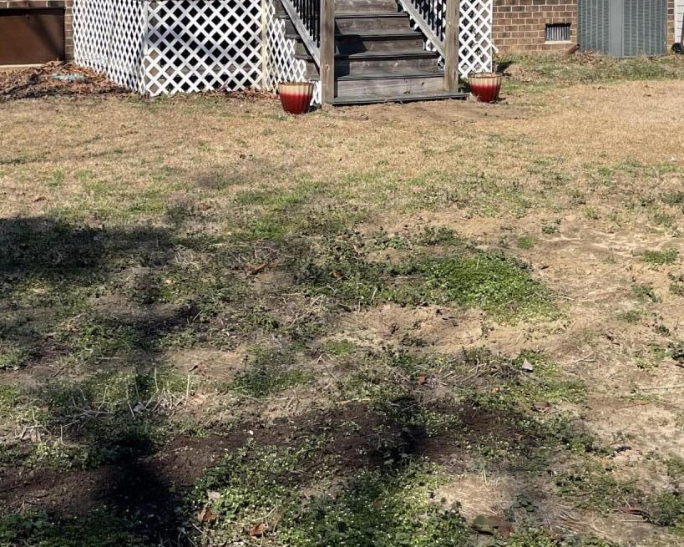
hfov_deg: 30.5
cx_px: 308
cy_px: 19
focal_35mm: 62
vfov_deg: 23.7
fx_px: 1255
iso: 32
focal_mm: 4.2
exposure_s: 1/4132
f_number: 1.6
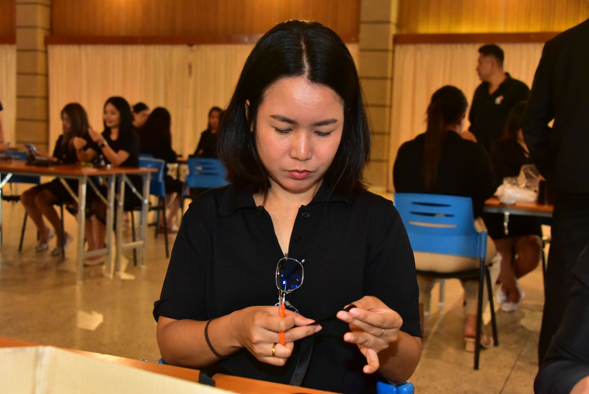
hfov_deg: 41.1
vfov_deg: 28.1
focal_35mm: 48
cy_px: 197
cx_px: 294
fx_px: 786
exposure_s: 1/100
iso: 8000
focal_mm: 48
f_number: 6.3
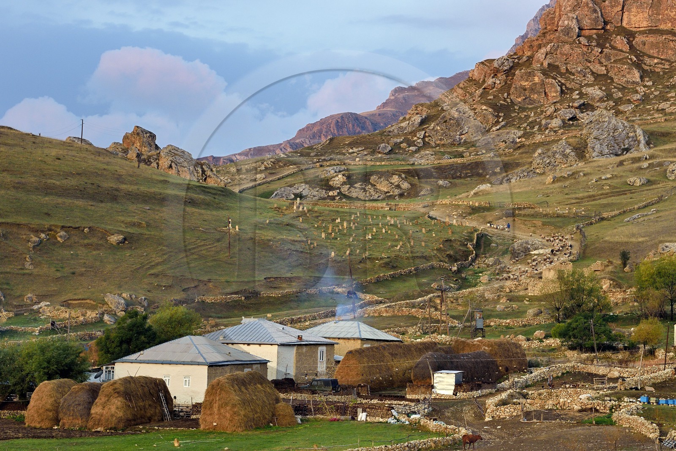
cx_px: 338
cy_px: 226
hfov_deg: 15.8
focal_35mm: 130
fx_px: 2440
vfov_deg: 10.5
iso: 800
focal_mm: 130
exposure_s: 1/160
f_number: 8
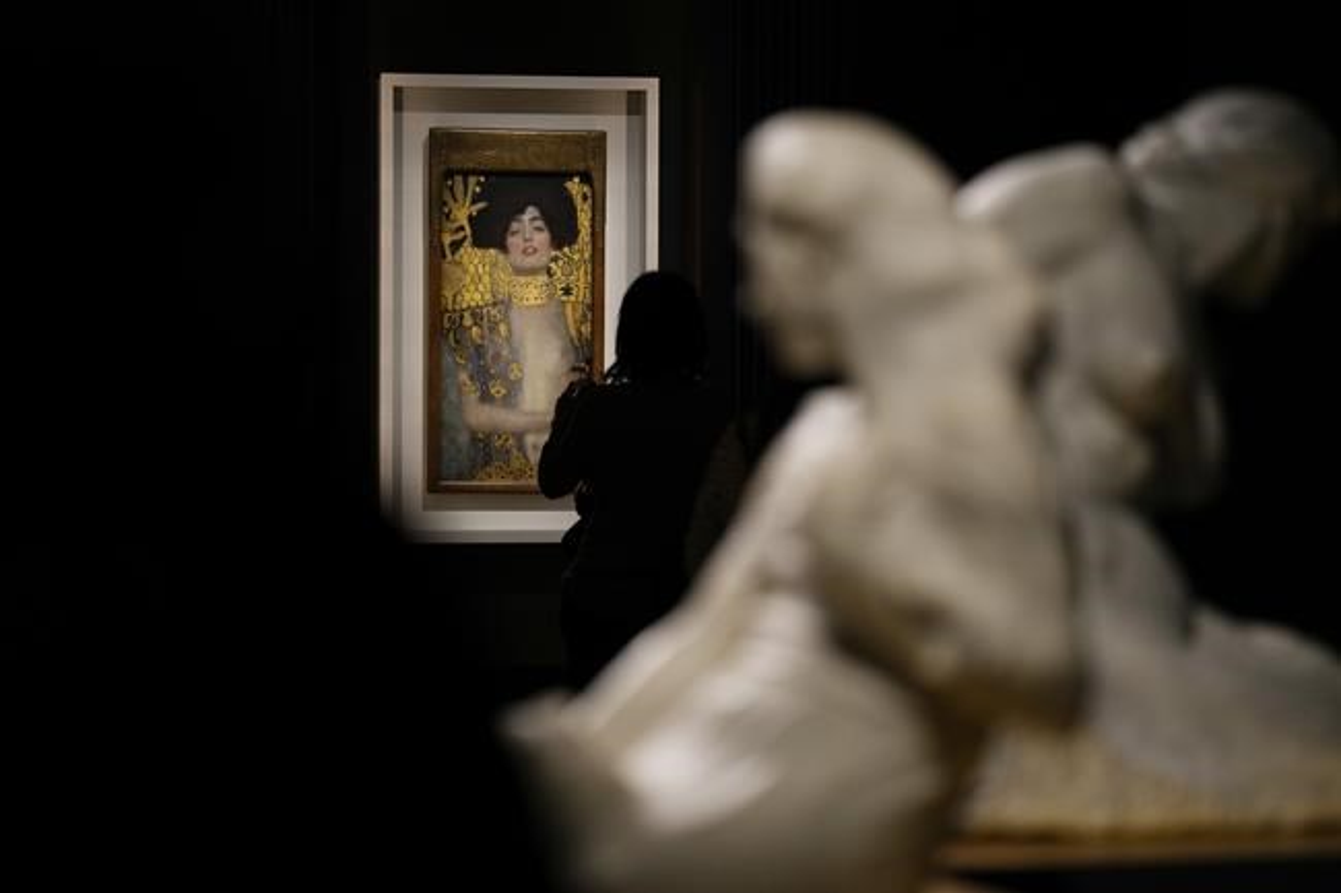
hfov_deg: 15.2
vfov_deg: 10.2
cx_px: 670
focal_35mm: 135
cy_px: 446
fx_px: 5027
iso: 1000
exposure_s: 1/250
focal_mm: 135
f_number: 1.8
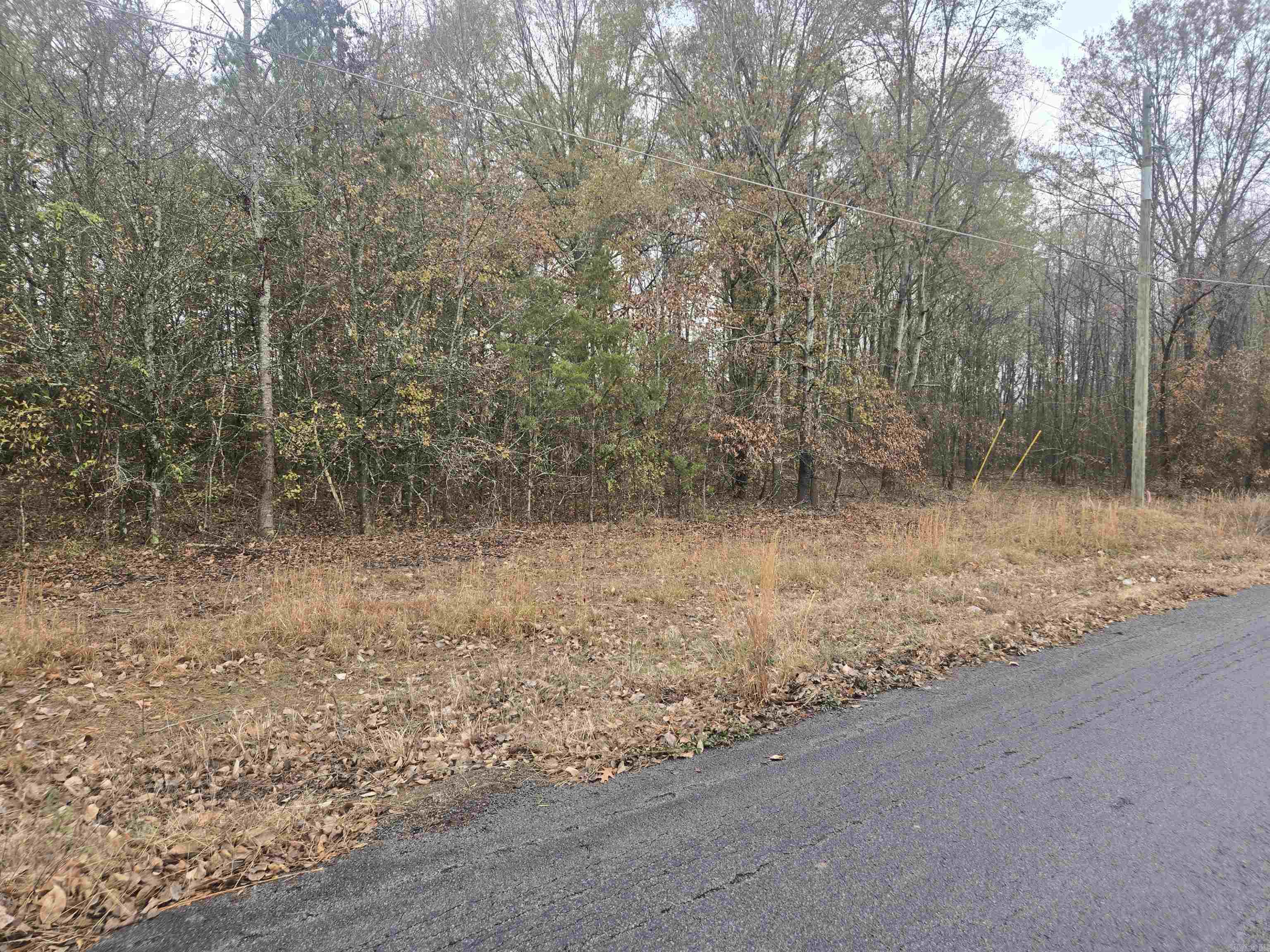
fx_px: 844
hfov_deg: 73.9
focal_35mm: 23
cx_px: 635
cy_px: 476
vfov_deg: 58.9
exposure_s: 1/180
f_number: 1.8
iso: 25
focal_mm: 5.4
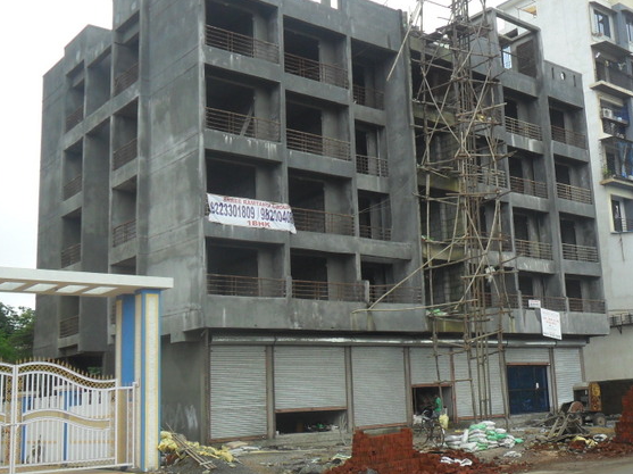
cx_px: 422
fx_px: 841
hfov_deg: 40.8
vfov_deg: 31.5
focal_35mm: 46
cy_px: 246
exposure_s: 1/250
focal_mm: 5.7
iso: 100
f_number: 3.7
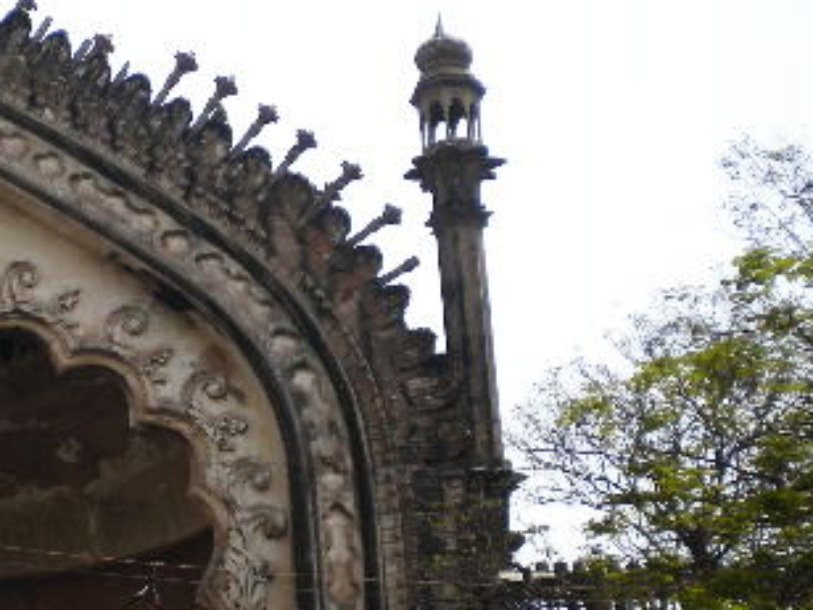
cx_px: -45
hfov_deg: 22.2
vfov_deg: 17.4
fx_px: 1973
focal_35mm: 84
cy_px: 518
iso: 80
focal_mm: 6.3
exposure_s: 1/600
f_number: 4.6
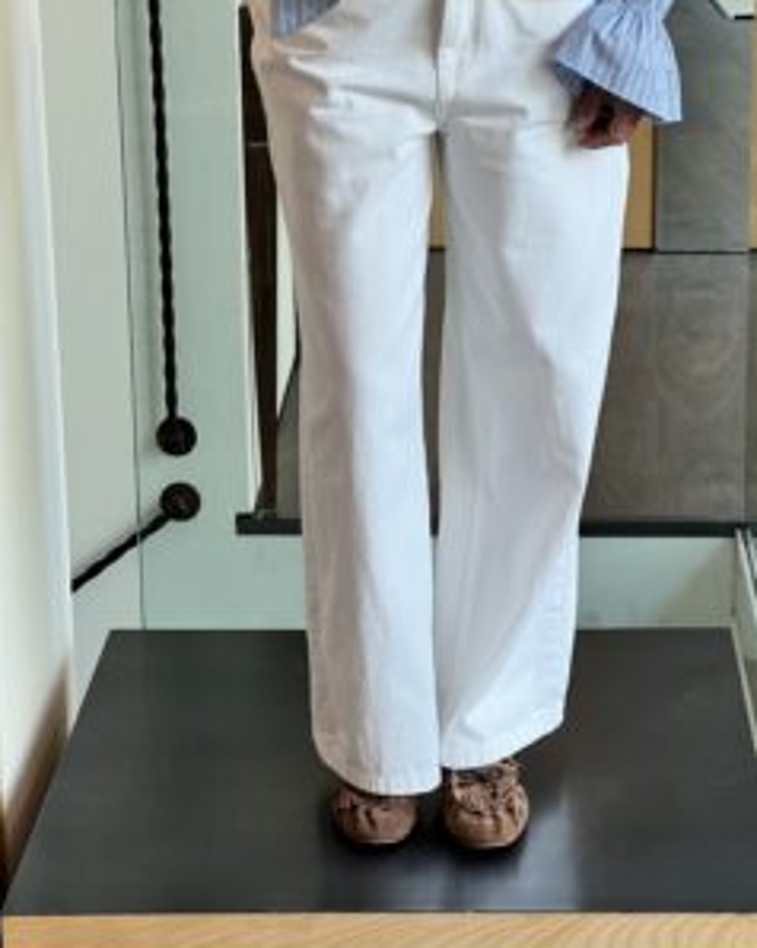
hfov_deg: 15.2
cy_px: 426
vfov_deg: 19.0
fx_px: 2831
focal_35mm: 101
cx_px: 474
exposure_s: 1/100
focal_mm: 9
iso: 200
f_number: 2.8
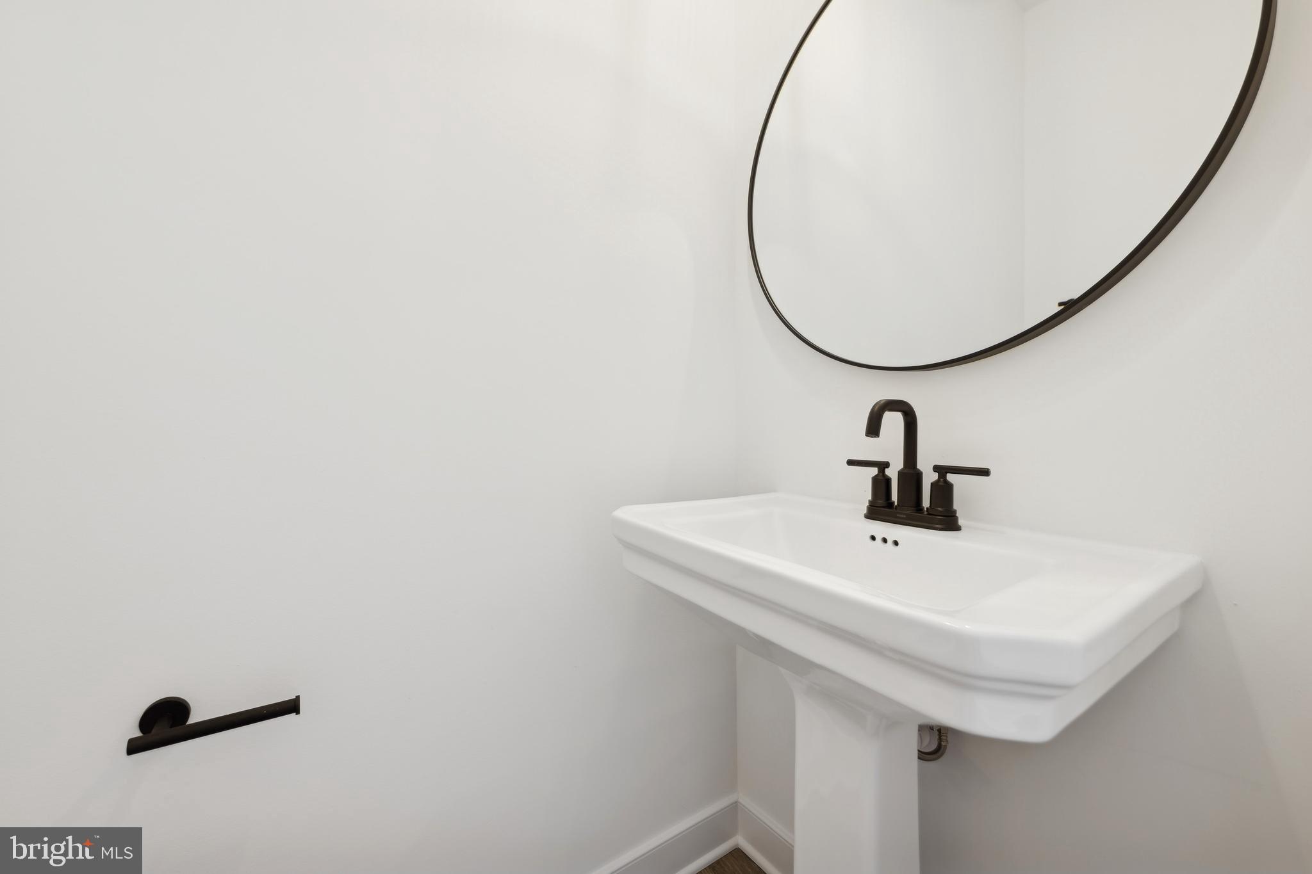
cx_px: 656
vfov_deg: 81.2
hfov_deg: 104.3
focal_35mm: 14
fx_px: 510
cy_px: 437
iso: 64
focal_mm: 14
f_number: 8
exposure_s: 1/2
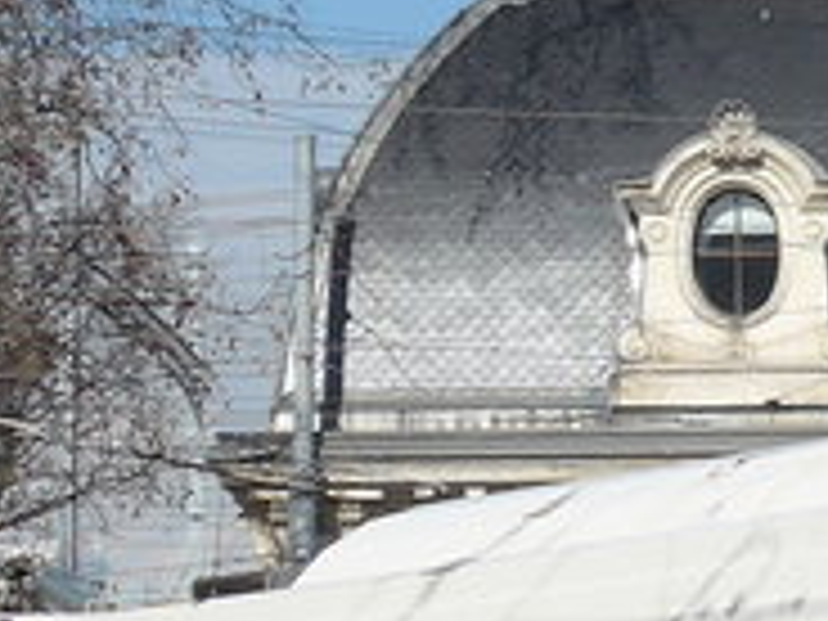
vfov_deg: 3.9
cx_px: 1170
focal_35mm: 384
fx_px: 9185
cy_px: 540
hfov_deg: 5.1
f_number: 3.5
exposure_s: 1/1600
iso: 80
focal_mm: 12
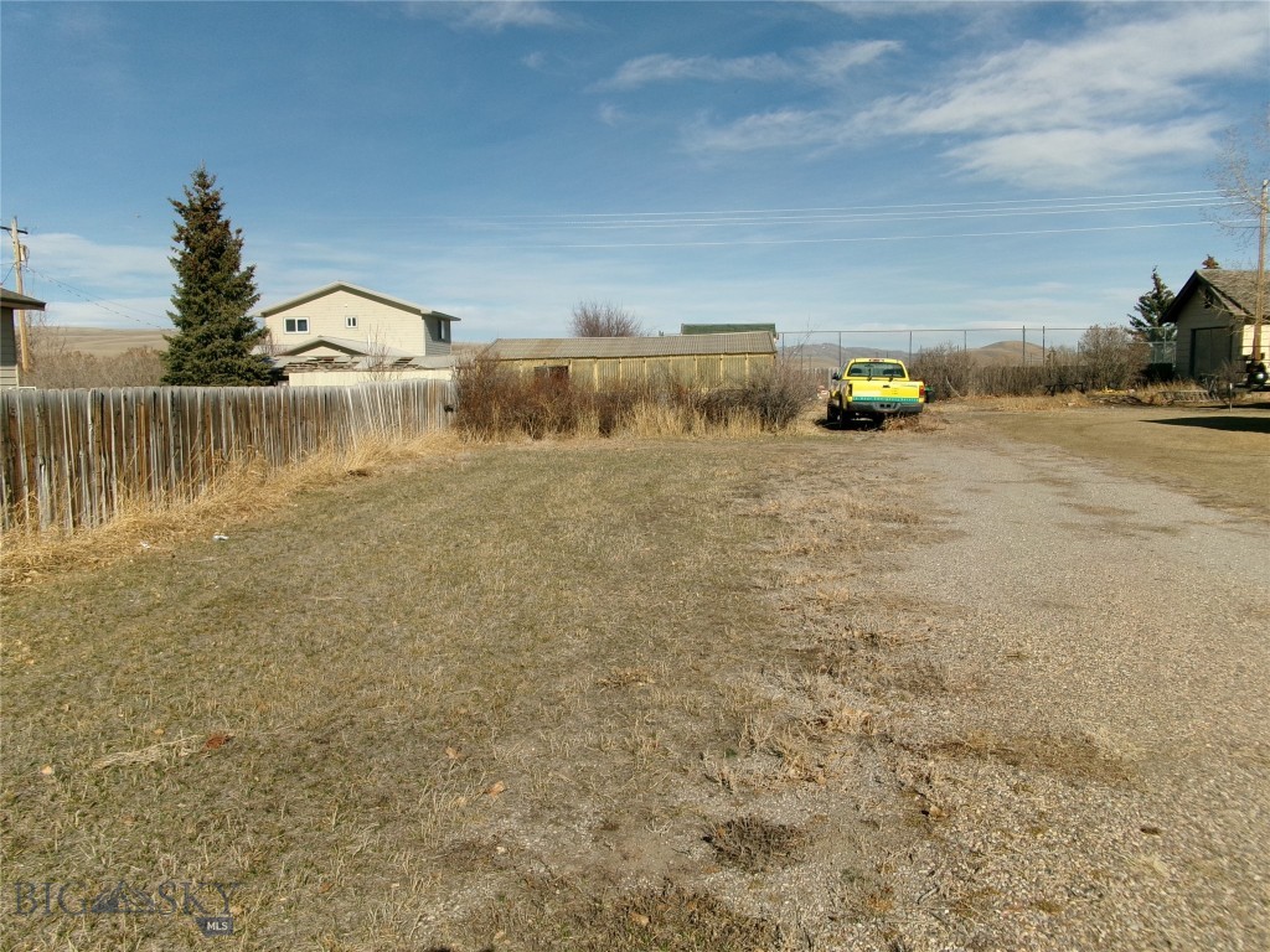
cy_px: 476
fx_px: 1027
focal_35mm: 28
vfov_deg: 49.7
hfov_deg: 63.4
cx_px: 635
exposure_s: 1/200
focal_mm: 5.1
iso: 100
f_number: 10.8
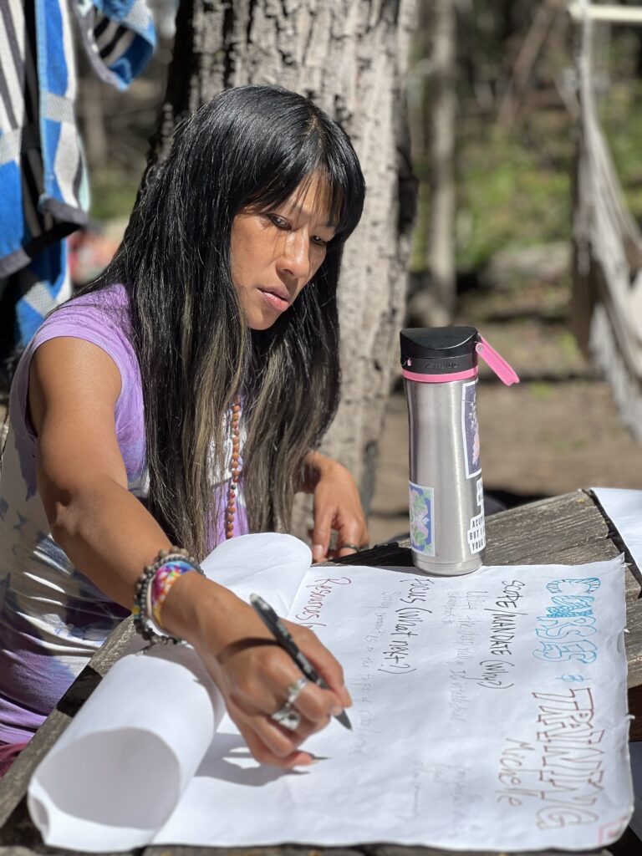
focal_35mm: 77
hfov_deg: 19.1
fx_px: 1904
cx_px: 321
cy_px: 428
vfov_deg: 25.3
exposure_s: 1/416
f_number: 2.8
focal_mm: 9
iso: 32
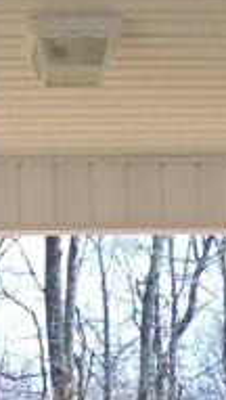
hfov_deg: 5.8
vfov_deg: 10.0
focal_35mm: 210
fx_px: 2228
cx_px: -29
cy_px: 540
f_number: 2.7
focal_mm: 6
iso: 64
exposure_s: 1/320
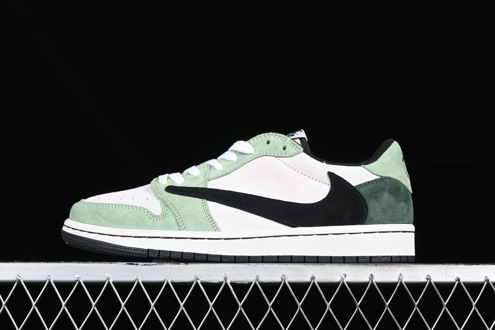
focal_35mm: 75
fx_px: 1031
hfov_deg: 27.0
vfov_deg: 18.2
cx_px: 248
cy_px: 165
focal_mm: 50
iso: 160
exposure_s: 1/60
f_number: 7.1
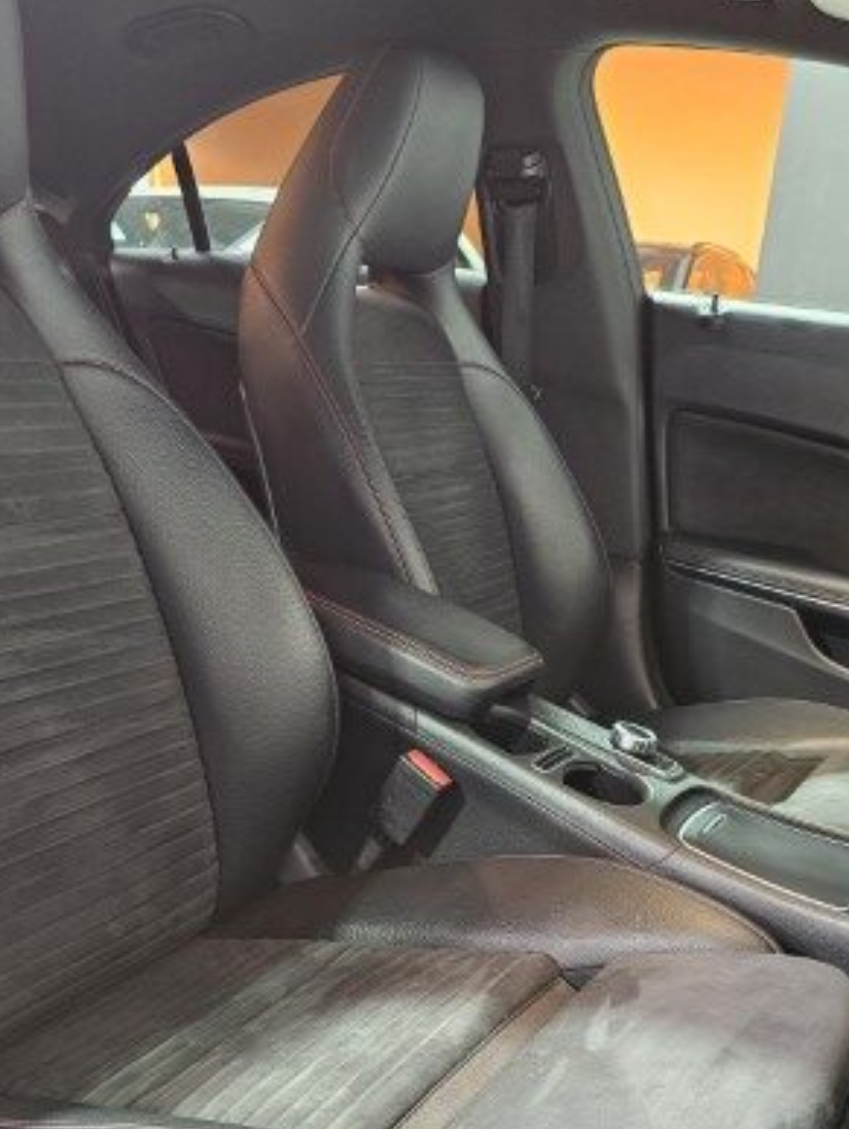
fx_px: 1241
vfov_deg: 48.8
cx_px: 315
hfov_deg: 37.5
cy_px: 639
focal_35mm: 38
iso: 640
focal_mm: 6.3
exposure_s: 1/30
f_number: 1.7
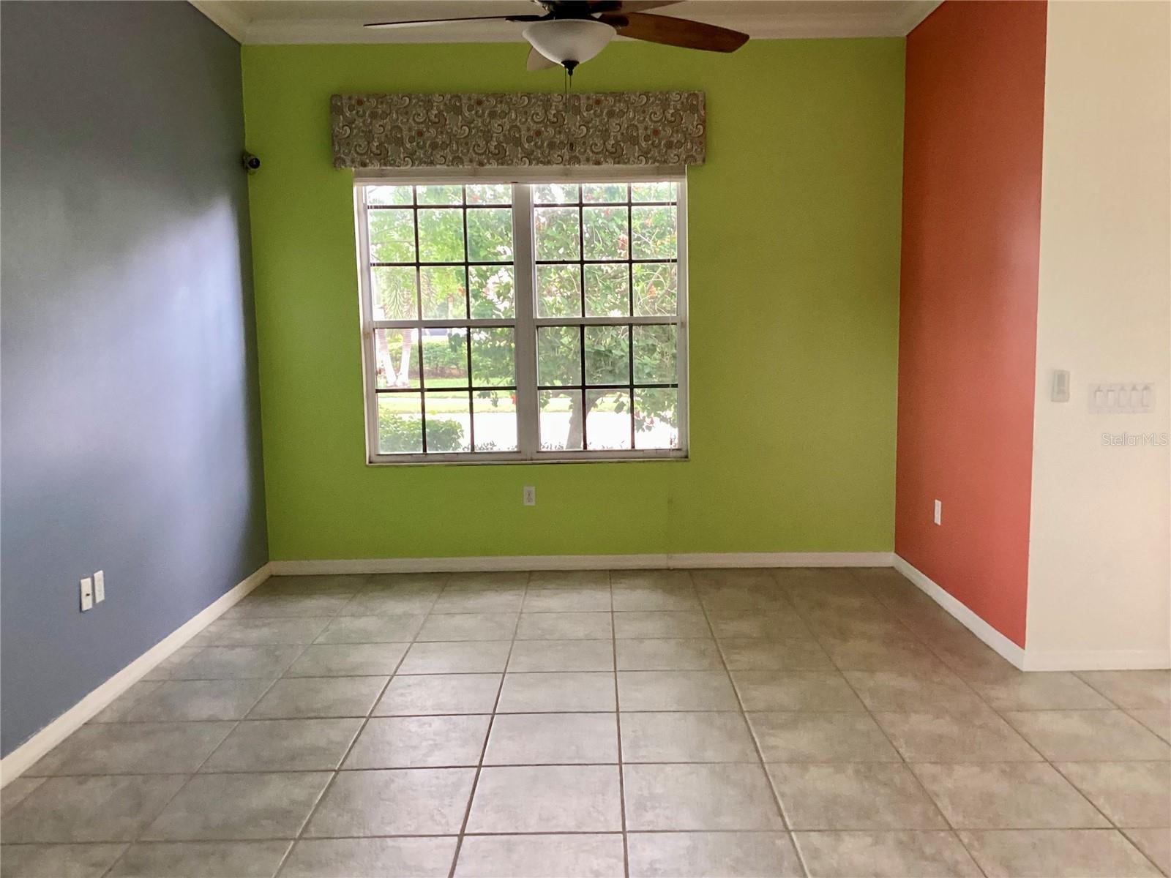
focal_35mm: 31
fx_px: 1049
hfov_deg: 58.4
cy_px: 439
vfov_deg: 45.4
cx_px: 586
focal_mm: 3.3
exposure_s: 1/60
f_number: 2.4
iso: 320
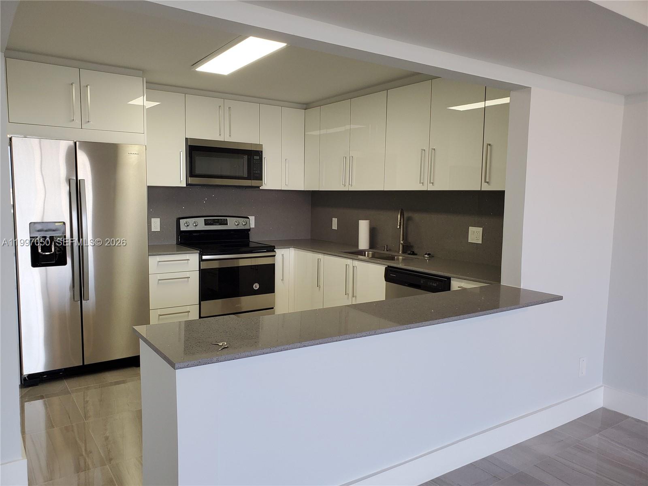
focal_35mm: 26
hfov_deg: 67.3
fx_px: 487
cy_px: 243
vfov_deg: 53.1
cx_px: 324
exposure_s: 1/120
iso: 160
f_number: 2.4
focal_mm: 4.3
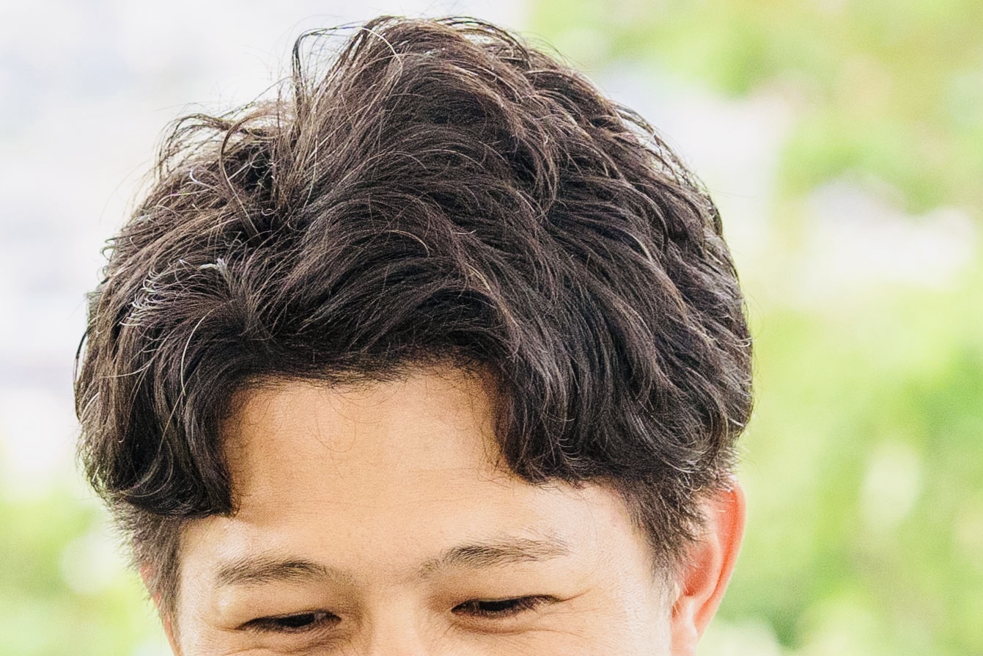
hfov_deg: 4.7
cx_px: -189
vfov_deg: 3.2
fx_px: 11850
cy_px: 984
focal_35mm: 434
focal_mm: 85
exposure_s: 1/250
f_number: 4
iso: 1600
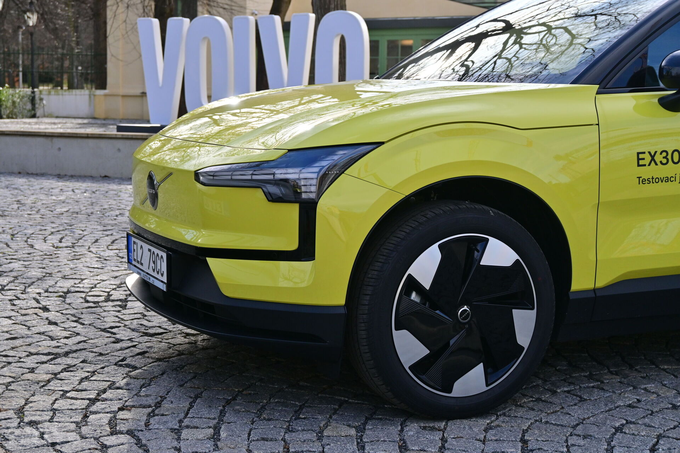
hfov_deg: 32.6
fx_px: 1162
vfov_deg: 22.1
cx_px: 340
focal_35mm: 62
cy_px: 226
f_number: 6.3
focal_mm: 41
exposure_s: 1/800
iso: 250
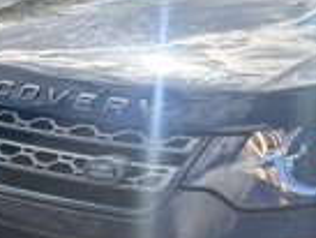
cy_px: 102
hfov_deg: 16.3
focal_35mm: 114
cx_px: 417
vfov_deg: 13.0
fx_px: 1042
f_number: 1.6
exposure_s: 1/2778
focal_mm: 5.96
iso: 50
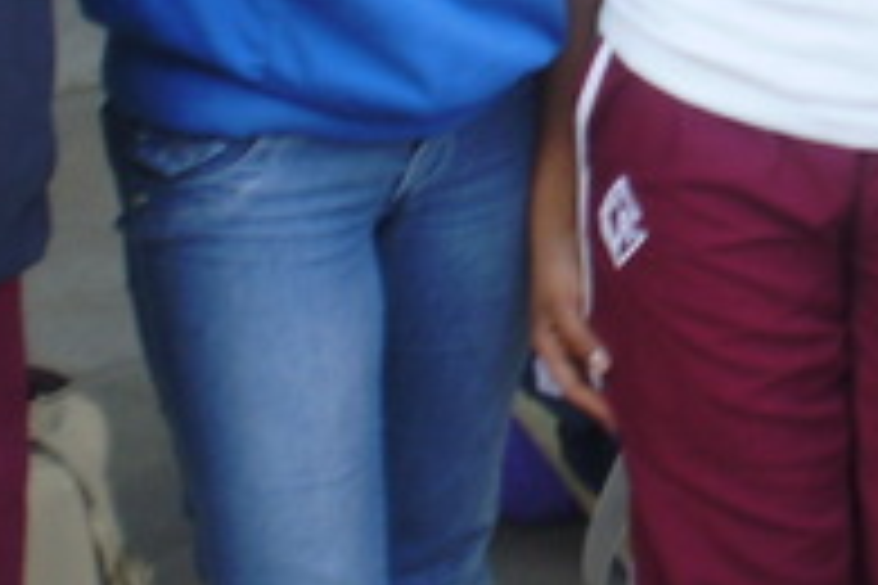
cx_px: 910
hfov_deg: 16.3
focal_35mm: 123
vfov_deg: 10.5
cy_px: -446
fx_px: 3000
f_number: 3.1
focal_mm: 6.3
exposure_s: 1/60
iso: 64
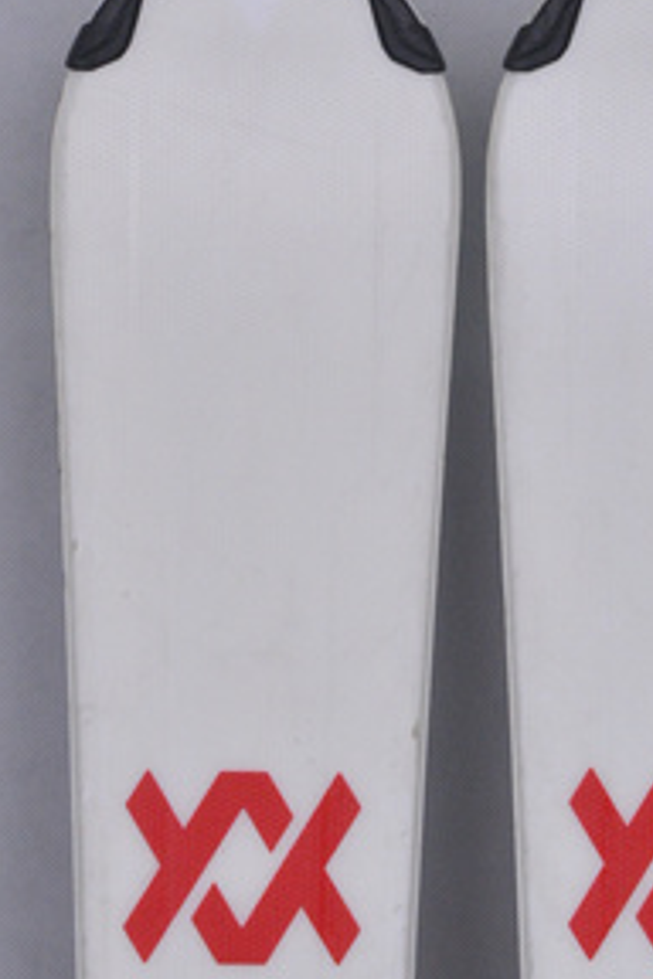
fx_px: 6687
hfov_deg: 5.6
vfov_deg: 8.4
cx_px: 471
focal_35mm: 246
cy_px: 663
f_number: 11
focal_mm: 105
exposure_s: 1/125
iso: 3200
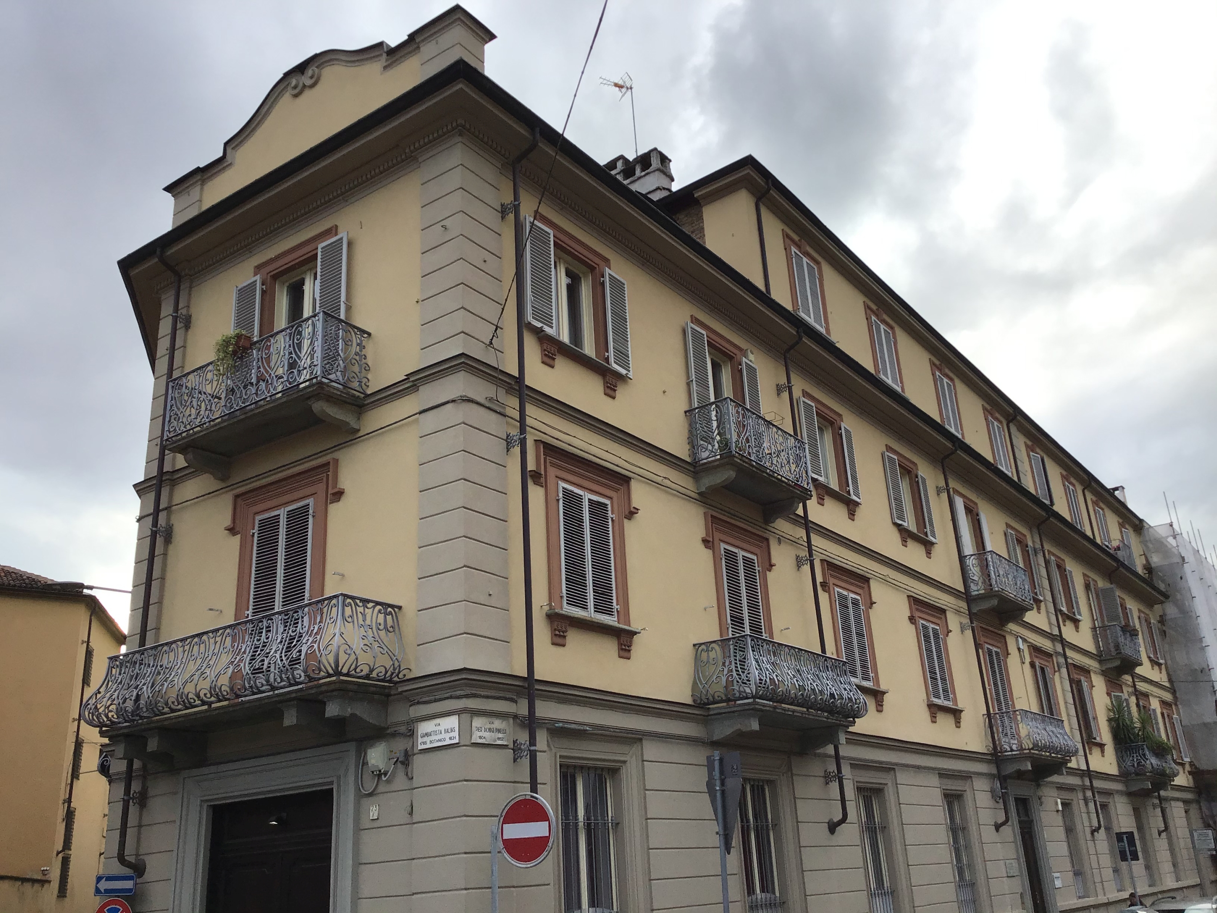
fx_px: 1090
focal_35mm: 31
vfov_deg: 45.4
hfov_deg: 58.4
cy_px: 456
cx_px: 608
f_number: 2.4
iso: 25
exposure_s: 1/390
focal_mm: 3.3
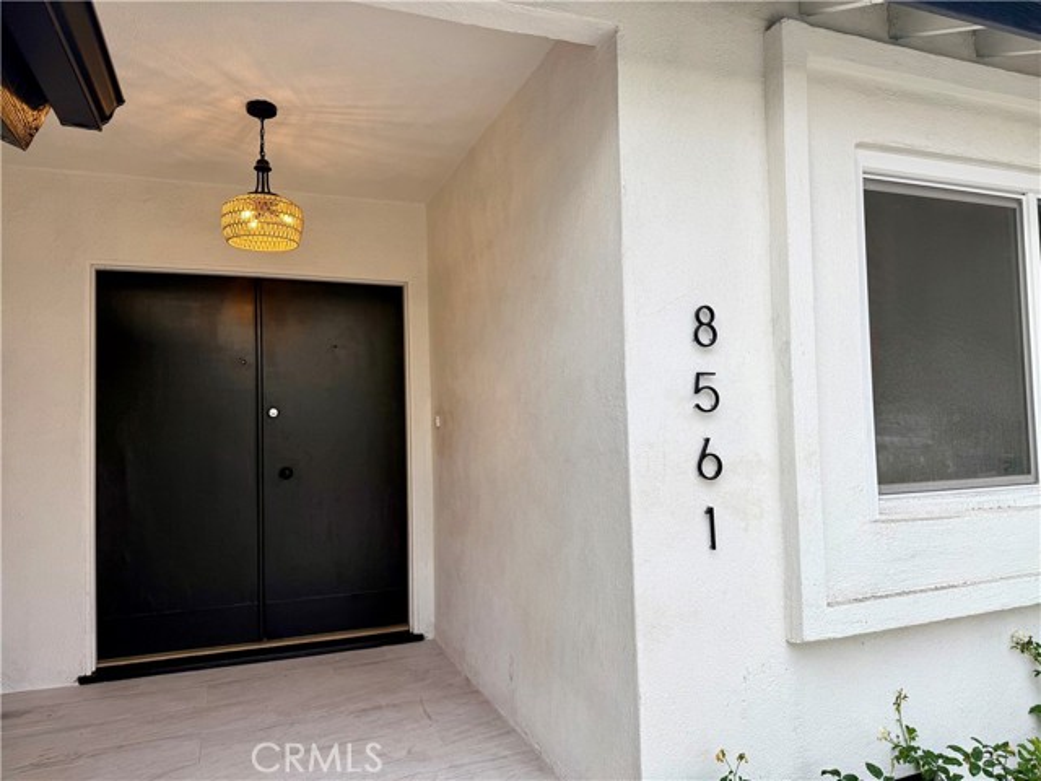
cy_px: 390
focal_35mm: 24
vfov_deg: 56.8
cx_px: 520
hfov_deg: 71.6
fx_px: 722
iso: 64
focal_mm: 6.76
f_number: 1.78
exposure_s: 1/289
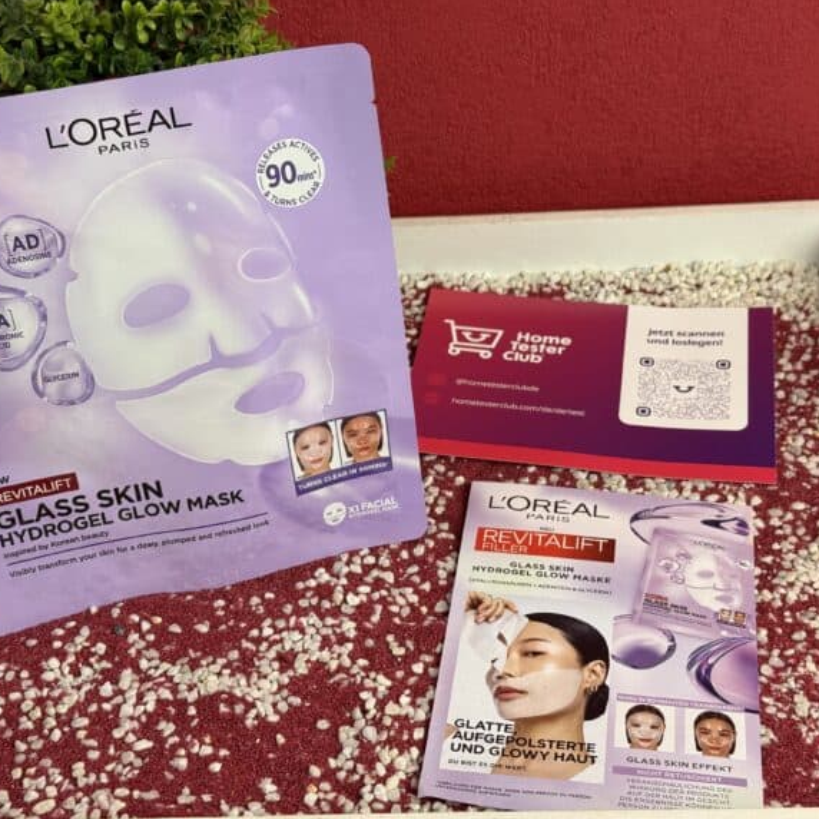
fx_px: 1526
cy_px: 408
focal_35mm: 57
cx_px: 368
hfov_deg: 30.0
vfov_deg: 30.0
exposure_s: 1/100
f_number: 1.78
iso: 80
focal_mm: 6.76
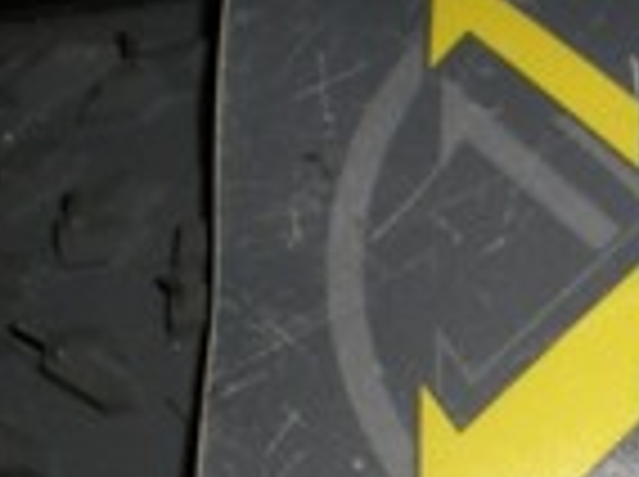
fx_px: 2967
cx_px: 846
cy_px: 504
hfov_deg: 11.9
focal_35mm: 161
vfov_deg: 9.1
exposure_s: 1/60
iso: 64
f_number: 4.6
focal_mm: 6.3
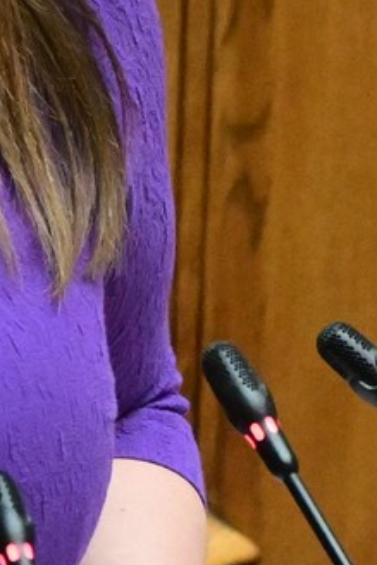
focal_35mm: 1481
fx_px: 23238
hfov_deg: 0.9
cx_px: -220
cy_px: -38
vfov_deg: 1.4
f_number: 5.6
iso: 8000
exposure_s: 1/400
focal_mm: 270
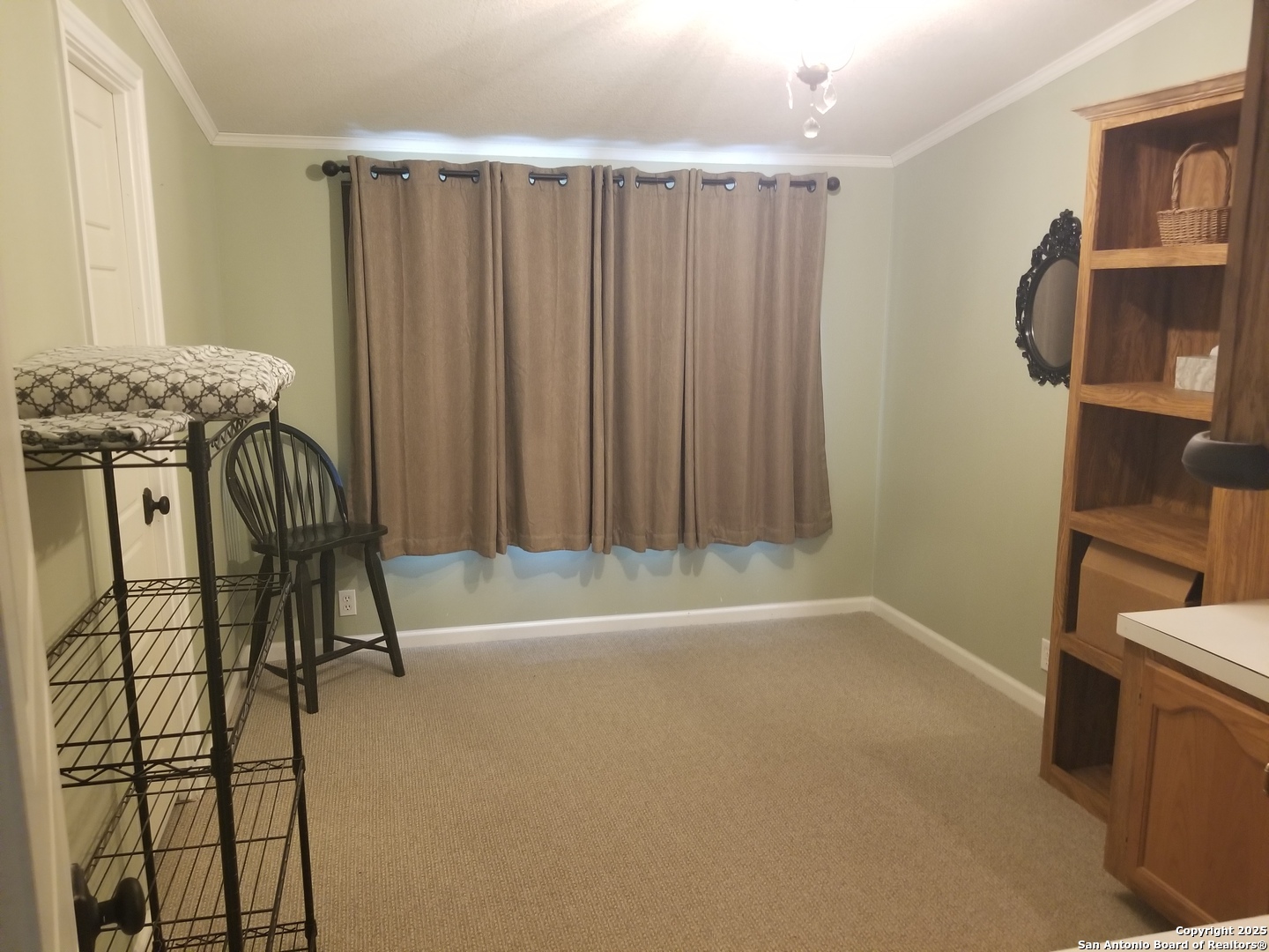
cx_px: 634
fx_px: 953
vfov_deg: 53.1
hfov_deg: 67.3
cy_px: 476
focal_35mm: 26
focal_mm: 4.25
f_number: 1.7
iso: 250
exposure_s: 1/13
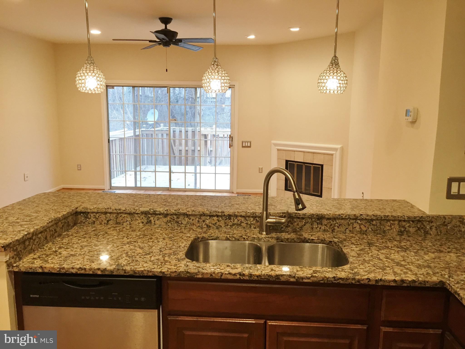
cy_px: 174
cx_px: 232
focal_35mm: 29
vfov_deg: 48.2
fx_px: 390
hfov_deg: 61.7
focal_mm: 4.15
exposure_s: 1/30
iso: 50
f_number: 2.2
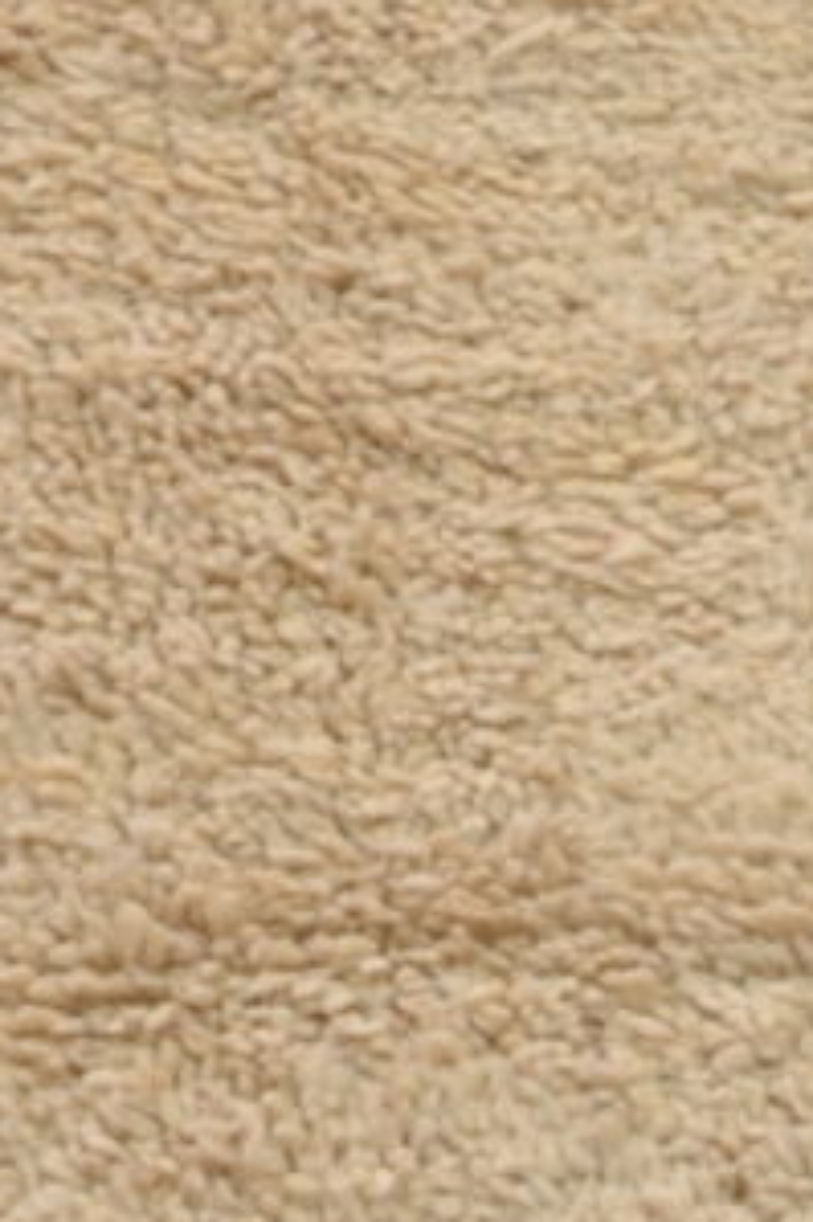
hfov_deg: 7.8
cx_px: 842
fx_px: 5968
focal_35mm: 176
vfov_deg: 11.1
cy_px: 1954
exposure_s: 1/15
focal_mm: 18
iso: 100
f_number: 3.5
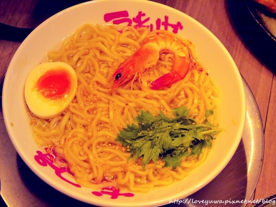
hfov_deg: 30.2
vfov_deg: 23.0
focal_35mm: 64
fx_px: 511
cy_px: 104
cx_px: 138
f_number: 7.1
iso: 800
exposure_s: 1/160
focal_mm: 32
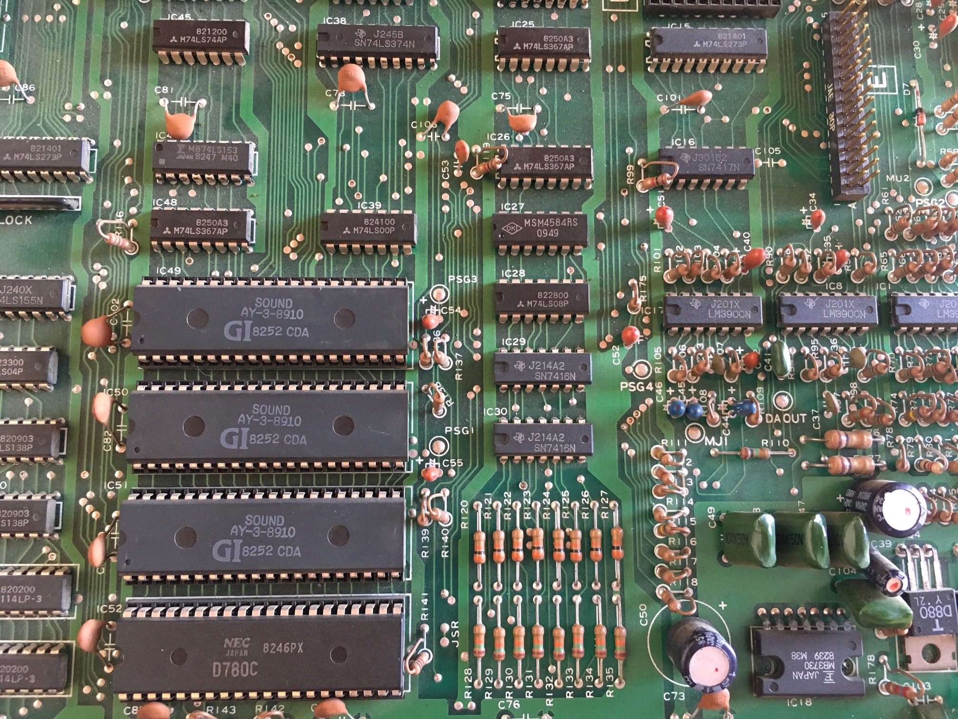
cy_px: 360
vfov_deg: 48.2
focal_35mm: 29
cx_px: 479
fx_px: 803
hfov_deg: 61.7
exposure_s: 1/20
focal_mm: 4.15
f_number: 2.2
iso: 200
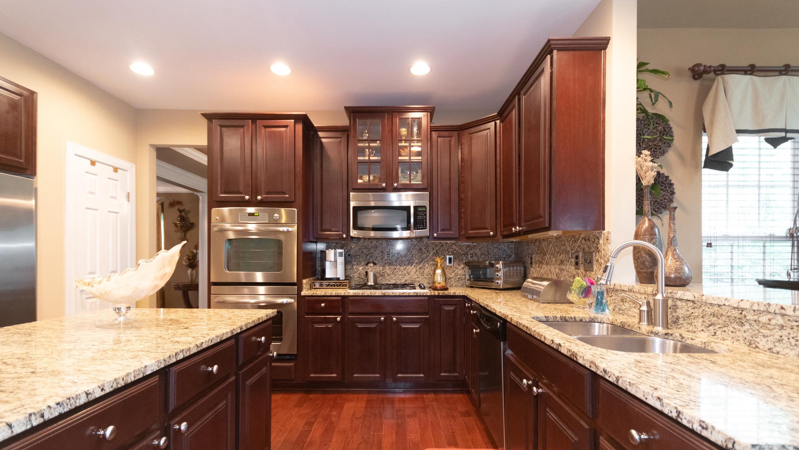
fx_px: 339
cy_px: 254
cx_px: 393
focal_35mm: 16
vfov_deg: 66.8
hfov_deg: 99.4
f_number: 4
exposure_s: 1/25
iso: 2000
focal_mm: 10
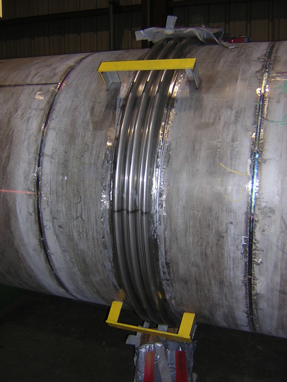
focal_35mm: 36
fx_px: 398
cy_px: 191
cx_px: 144
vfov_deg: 51.4
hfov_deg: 39.7
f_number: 2.6
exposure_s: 1/60.1
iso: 116
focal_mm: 4.7
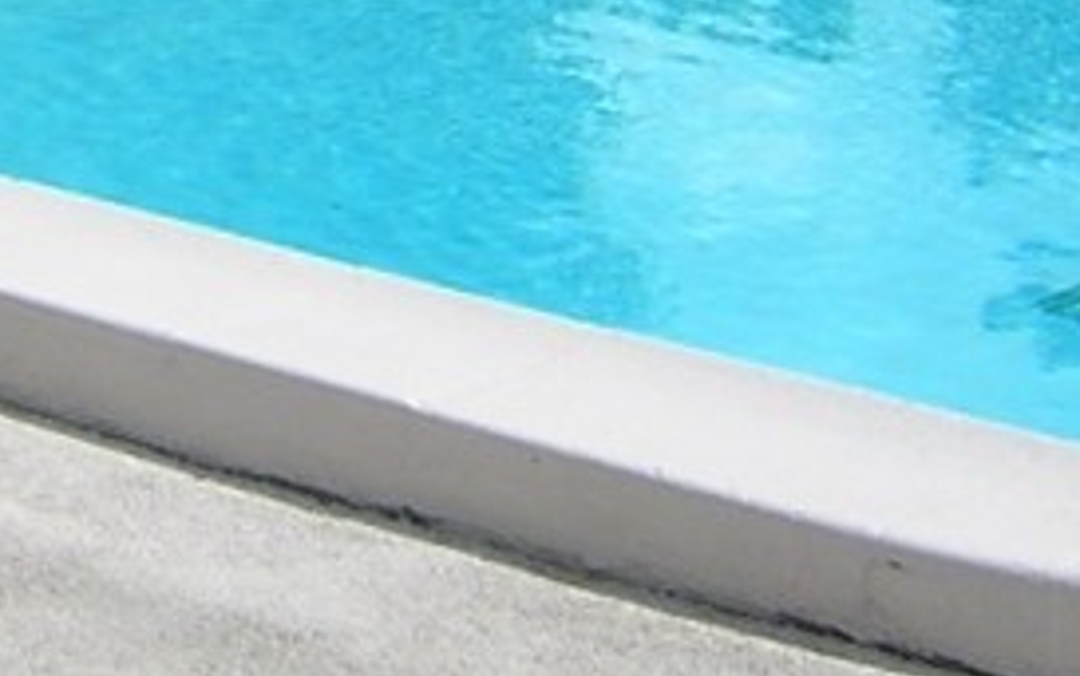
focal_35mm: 143
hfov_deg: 13.8
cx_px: -487
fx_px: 4212
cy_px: -644
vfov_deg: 8.7
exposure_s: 1/424
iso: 100
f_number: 5.2
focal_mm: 4.7
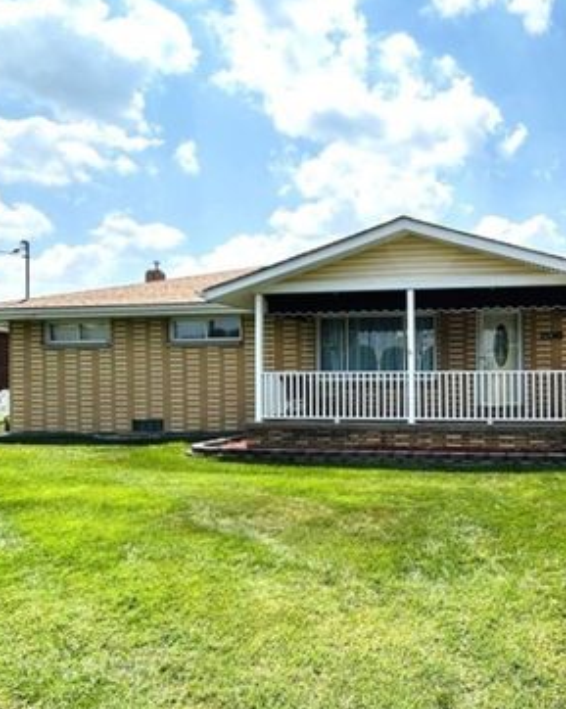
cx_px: 462
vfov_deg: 72.6
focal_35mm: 23
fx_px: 482
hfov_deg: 55.9
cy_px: 364
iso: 32
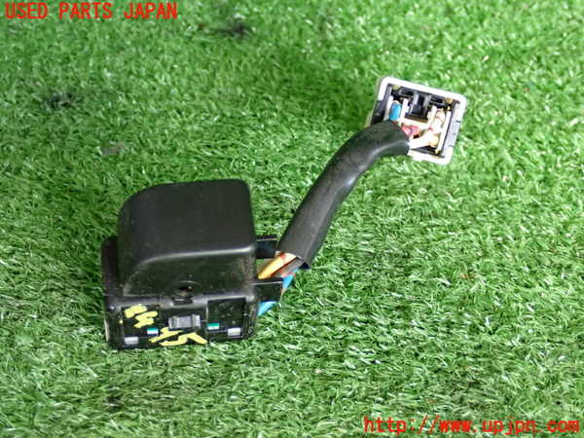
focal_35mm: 62
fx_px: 1046
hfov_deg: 31.2
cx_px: 292
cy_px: 219
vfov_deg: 23.7
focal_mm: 11.09
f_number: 3.6
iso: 400
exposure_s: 1/60
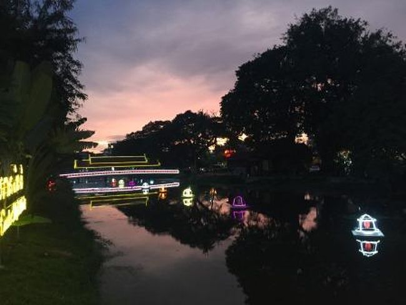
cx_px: 203
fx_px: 340
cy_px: 152
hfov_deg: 61.7
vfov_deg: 48.2
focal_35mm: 29
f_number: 2.2
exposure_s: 1/20
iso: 250
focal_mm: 4.15
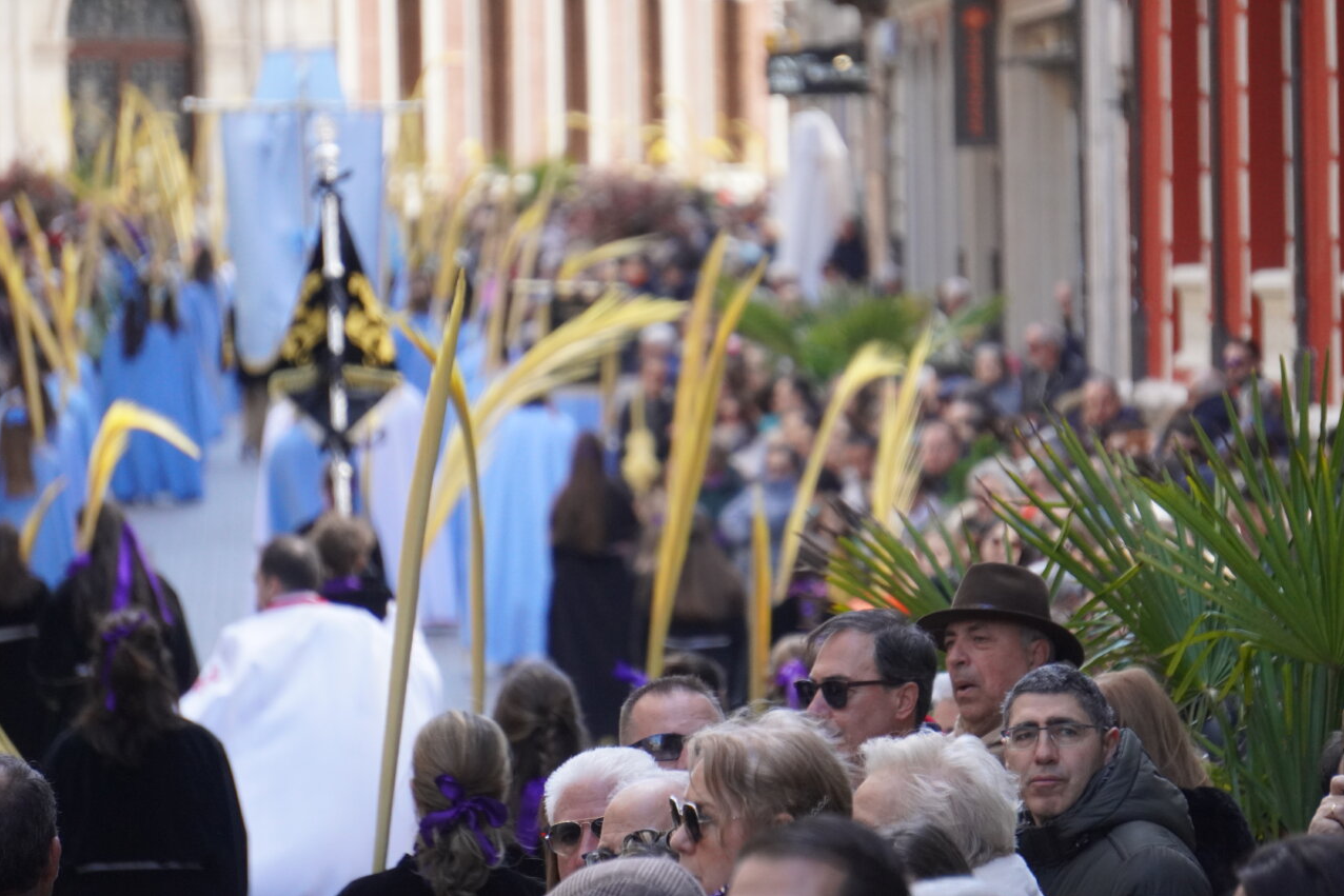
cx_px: 672
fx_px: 11798
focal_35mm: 316
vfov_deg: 4.4
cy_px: 448
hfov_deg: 6.5
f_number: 6.3
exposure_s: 1/400
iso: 1600
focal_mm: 210
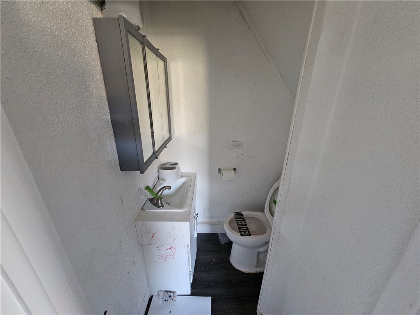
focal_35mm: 13
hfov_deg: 106.2
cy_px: 158
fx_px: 158
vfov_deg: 89.9
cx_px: 210
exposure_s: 1/30
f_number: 2.2
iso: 640
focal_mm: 2.2
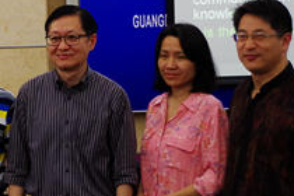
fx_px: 833
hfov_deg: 19.2
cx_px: -29
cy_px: 113
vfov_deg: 13.4
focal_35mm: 102
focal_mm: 26.25
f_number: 4
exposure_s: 1/40
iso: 800
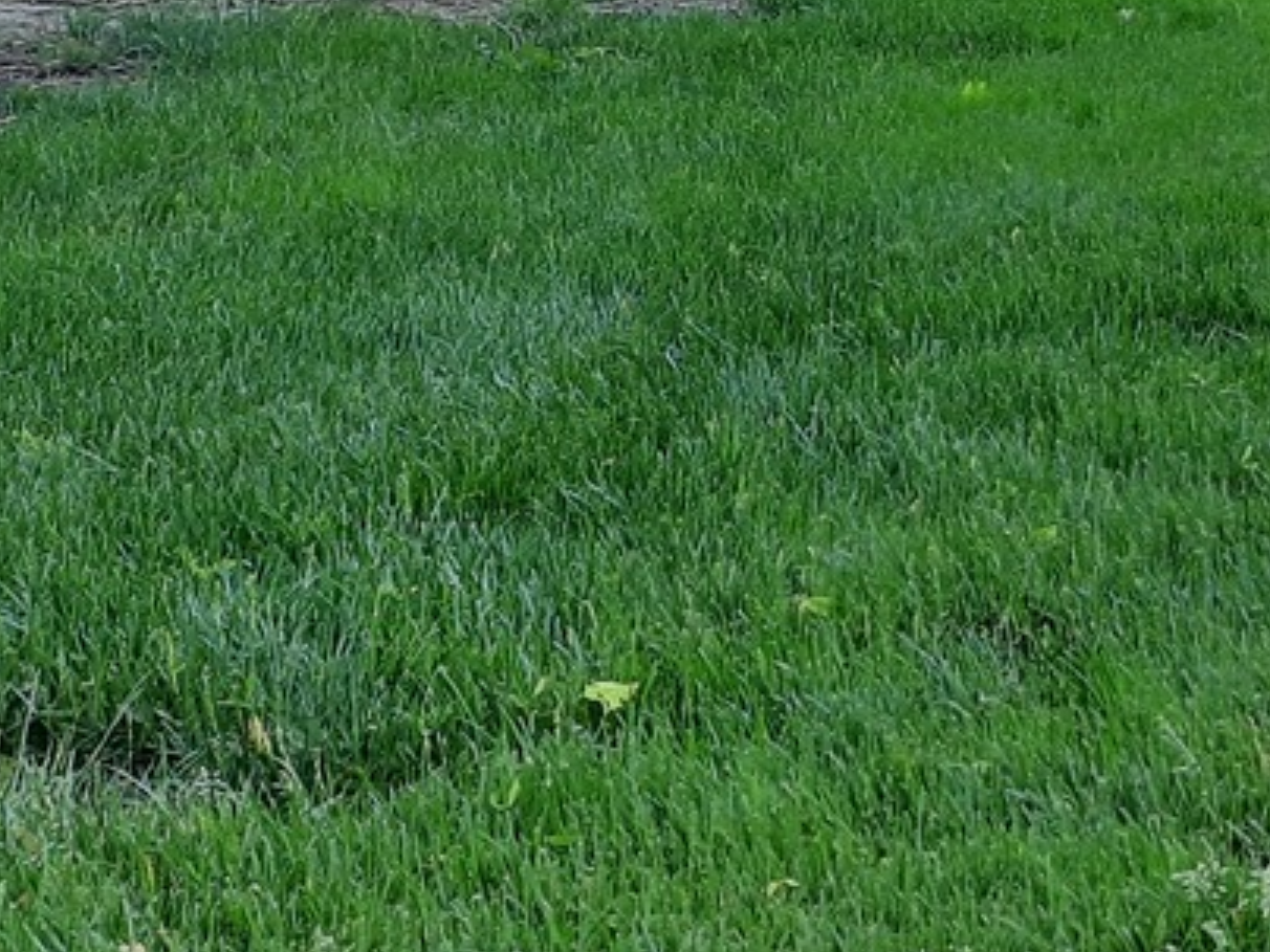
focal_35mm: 89
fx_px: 3265
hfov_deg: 19.9
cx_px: 1729
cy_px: -490
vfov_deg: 15.3
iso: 32
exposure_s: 1/220
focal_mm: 4.6
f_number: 2
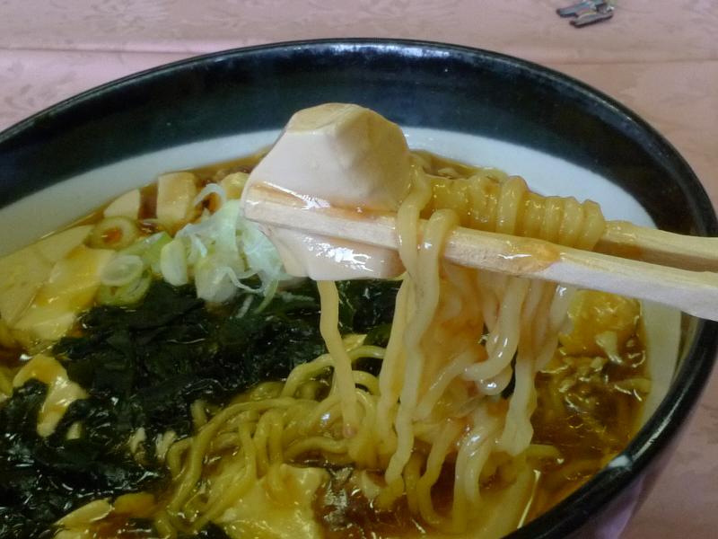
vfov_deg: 33.6
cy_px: 270
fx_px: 892
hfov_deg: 43.9
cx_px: 359
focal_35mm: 43
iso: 400
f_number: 8
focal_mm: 5.1
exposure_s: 1/8
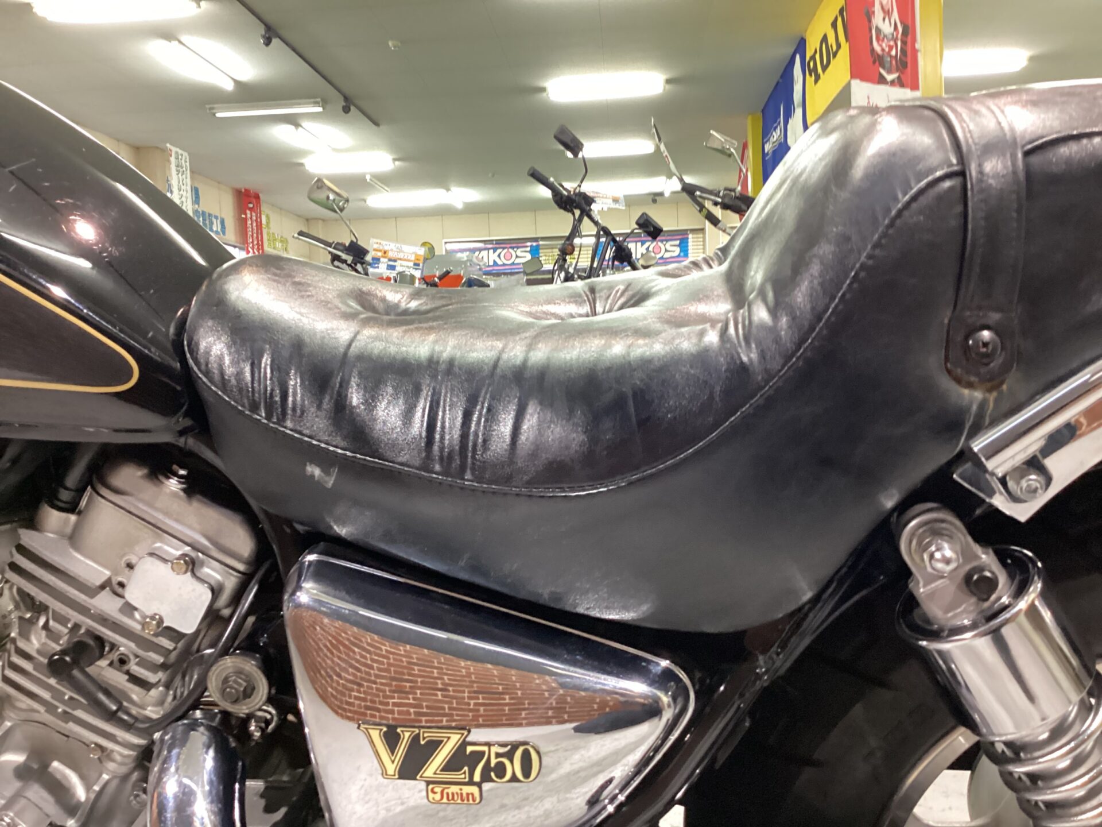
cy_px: 414
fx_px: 987
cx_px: 551
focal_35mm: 31
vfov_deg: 45.4
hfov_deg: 58.4
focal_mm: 3.3
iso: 500
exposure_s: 1/30
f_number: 2.4
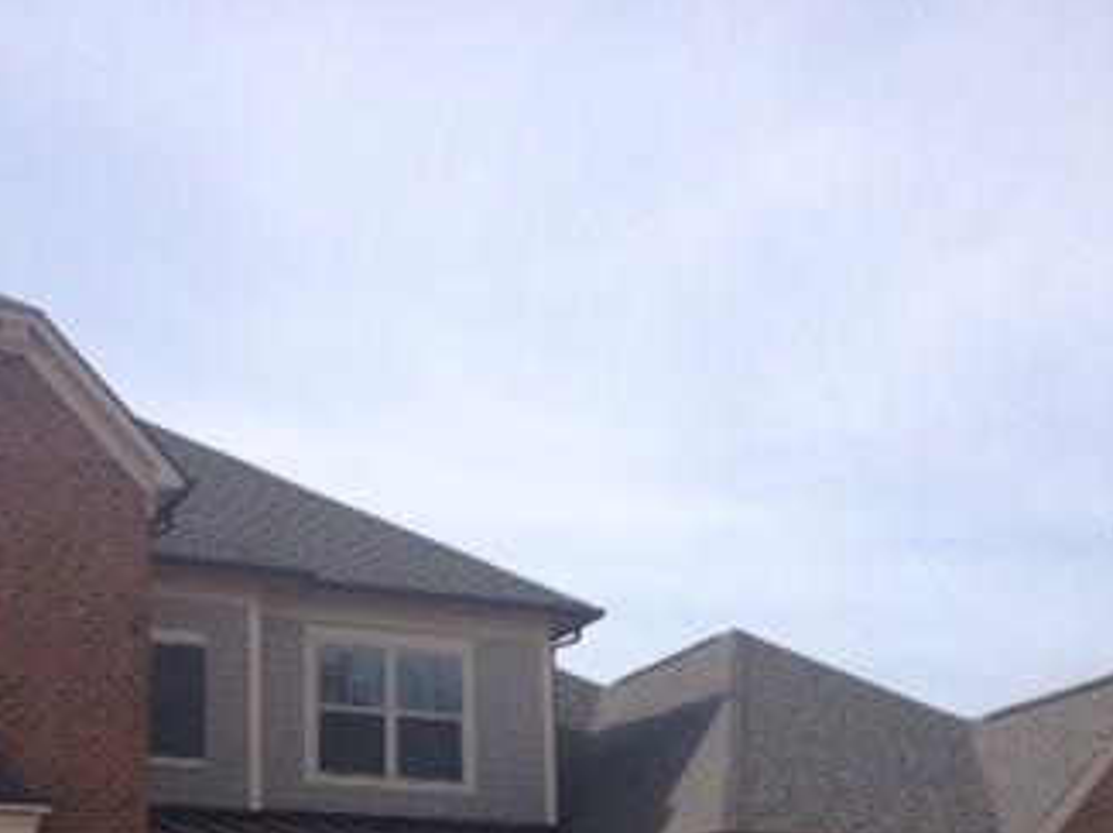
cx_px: 462
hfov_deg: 28.1
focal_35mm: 69
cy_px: 812
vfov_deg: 20.6
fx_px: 2216
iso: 50
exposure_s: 1/1972
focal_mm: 4.28
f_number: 2.4
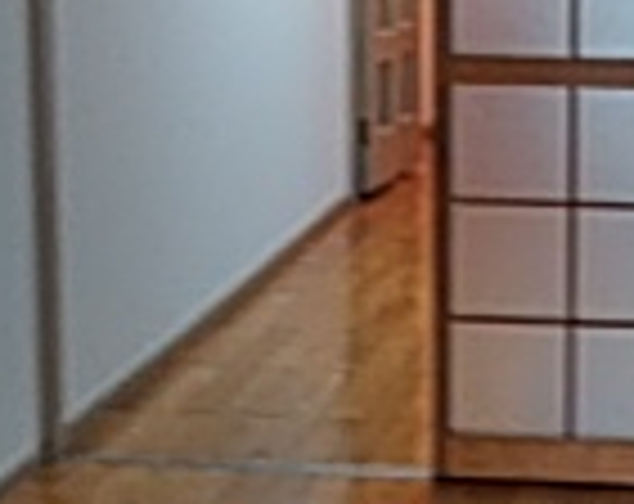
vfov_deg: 12.8
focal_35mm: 120
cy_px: 176
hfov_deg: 15.8
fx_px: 2245
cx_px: 621
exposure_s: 1/30
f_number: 2.2
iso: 197
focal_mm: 3.46
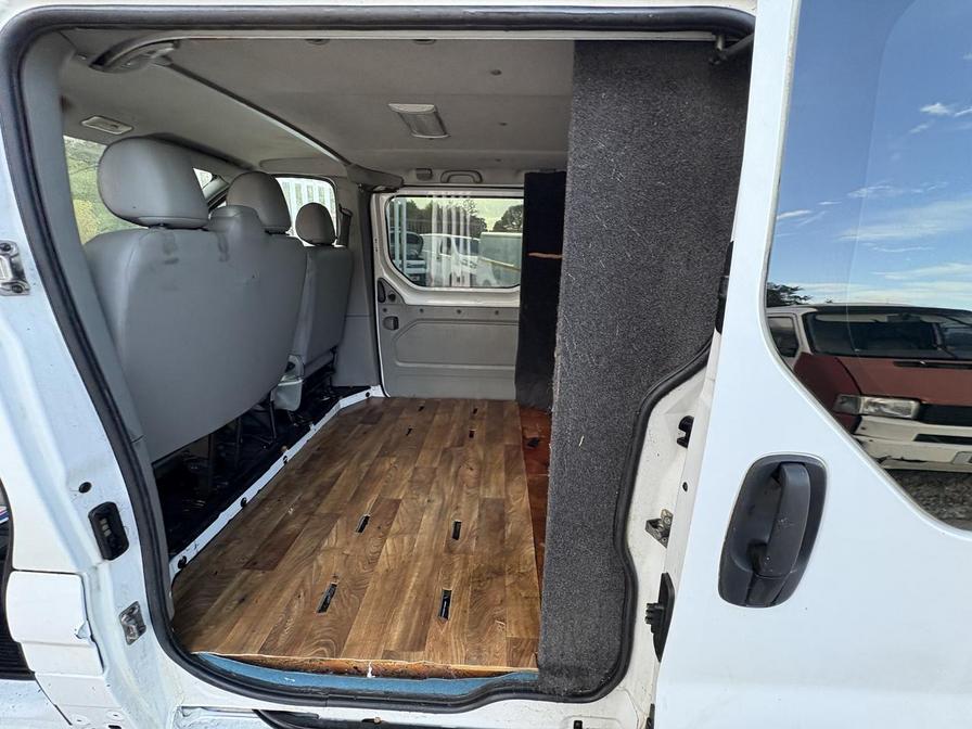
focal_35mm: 14
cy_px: 364
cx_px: 486
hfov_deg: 102.1
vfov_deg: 85.7
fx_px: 393
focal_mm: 2.22
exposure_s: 1/99
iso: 125
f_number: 2.2
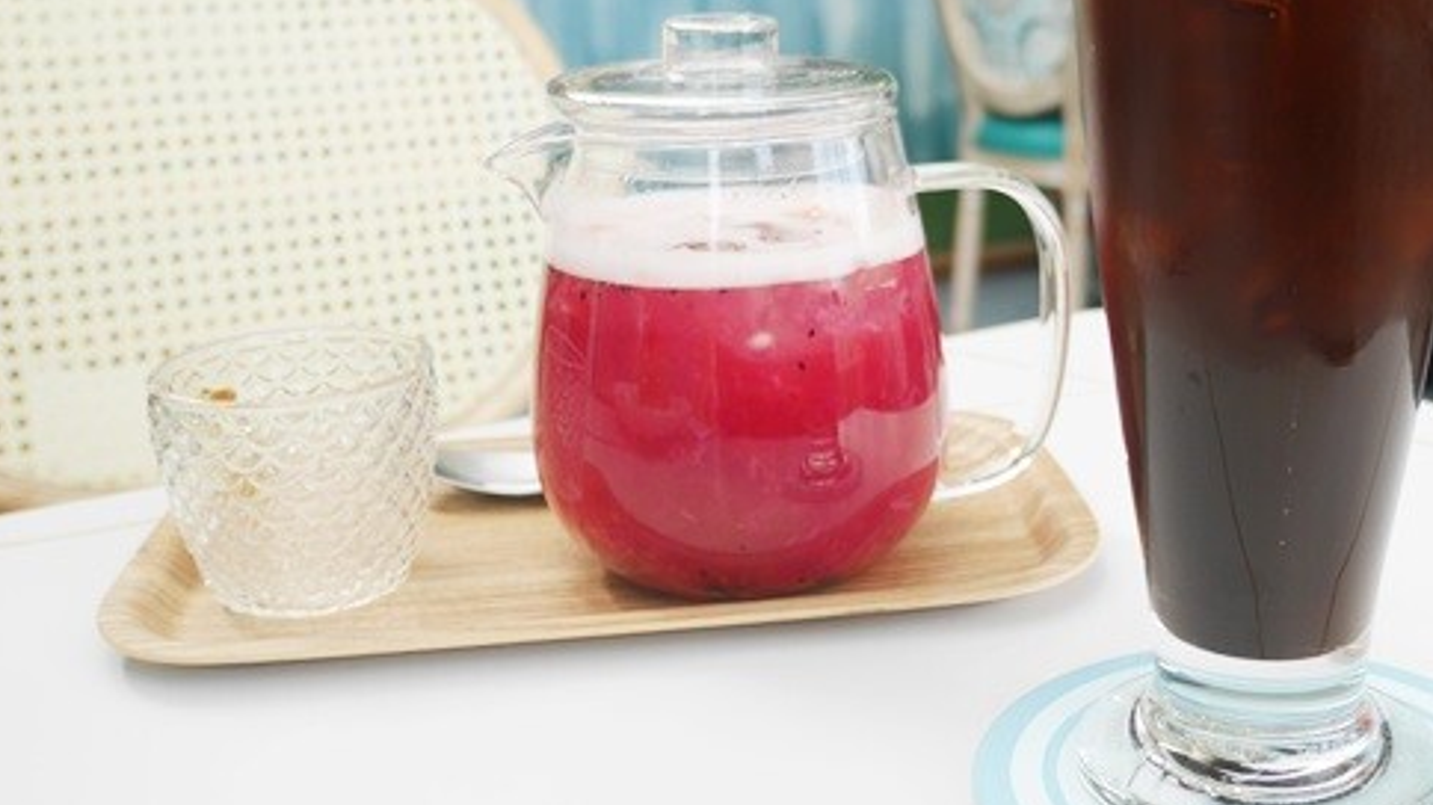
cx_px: 912
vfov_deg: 26.3
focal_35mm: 45
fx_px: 1710
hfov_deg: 45.0
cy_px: 237
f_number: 4
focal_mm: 15
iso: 200
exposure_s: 1/125
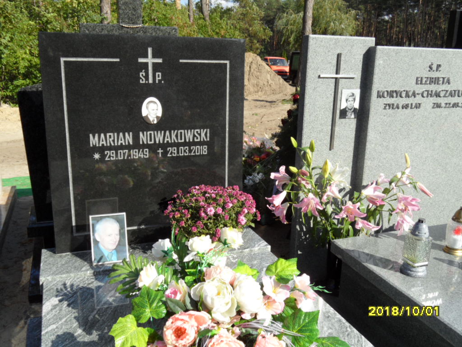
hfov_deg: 56.8
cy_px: 174
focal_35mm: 32
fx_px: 427
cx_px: 231
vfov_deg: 44.2
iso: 80
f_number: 3.4
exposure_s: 1/500
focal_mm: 5.3
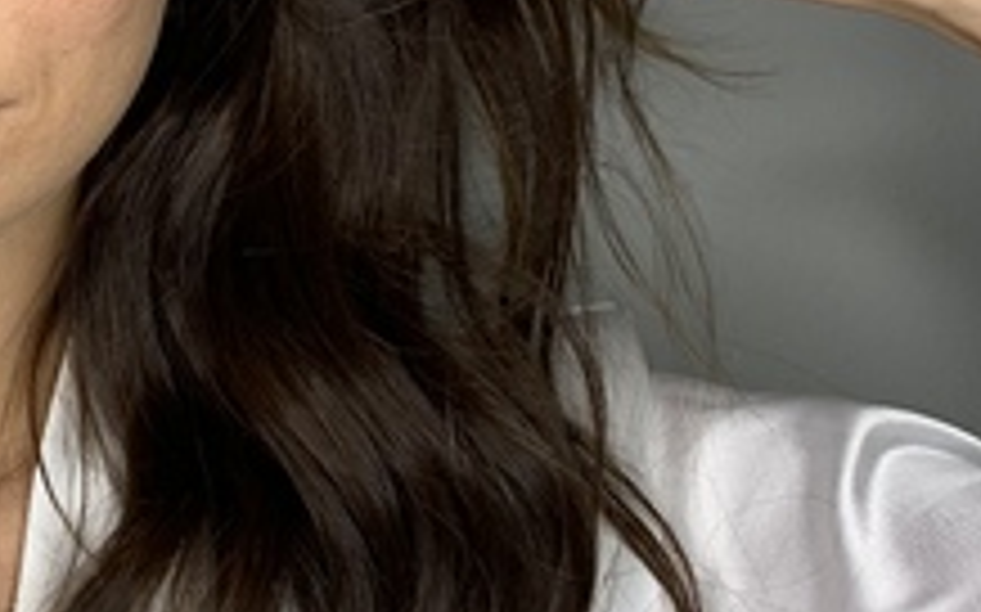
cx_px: -81
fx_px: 2592
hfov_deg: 20.5
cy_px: 76
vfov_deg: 13.4
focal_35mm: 97
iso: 25
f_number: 1.8
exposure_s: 1/109
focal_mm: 4.25
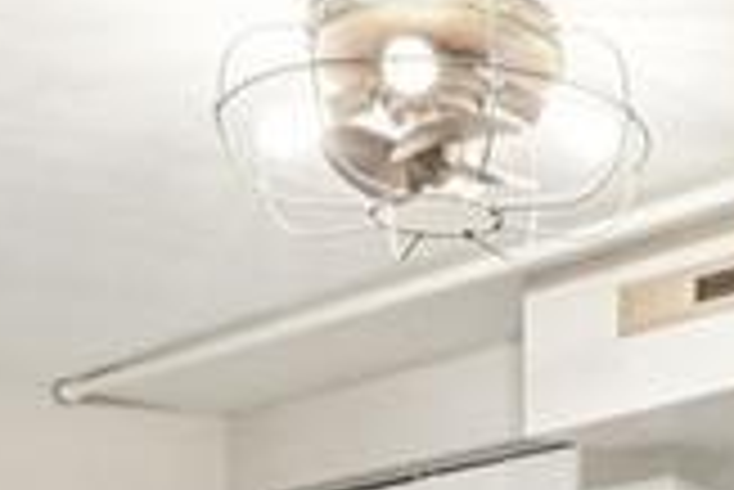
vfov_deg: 13.2
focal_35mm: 94
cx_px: 793
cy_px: 863
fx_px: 1918
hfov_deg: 20.7
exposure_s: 1/6
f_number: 8
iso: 800
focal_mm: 10
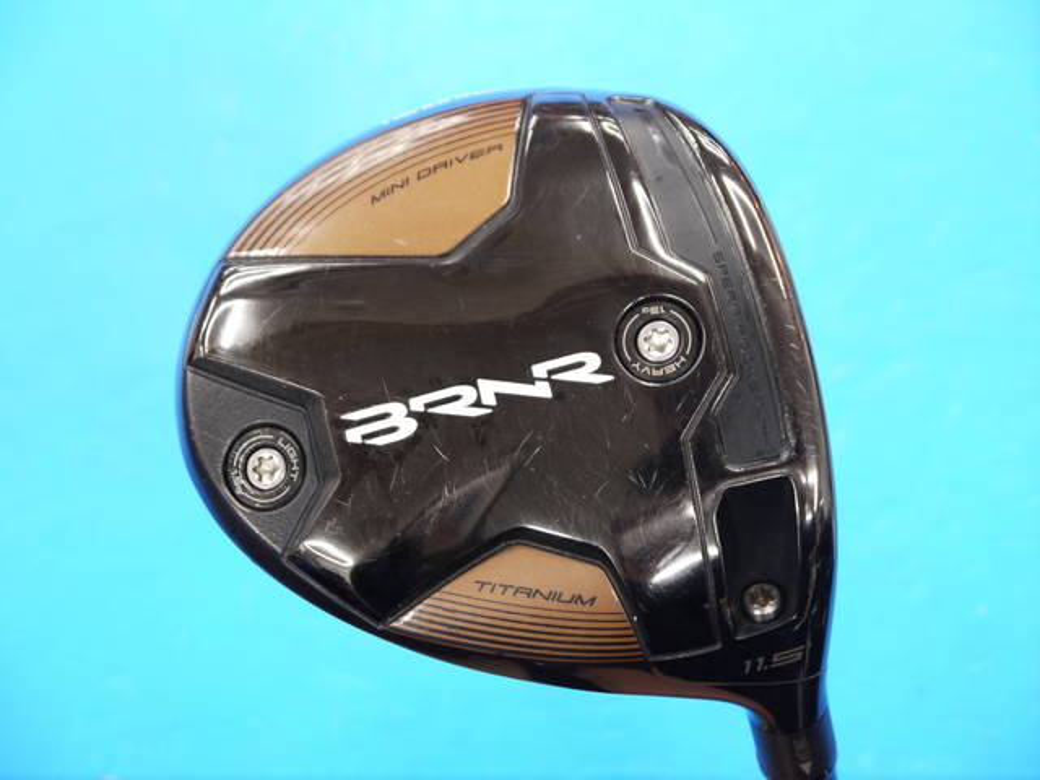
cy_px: 390
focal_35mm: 84
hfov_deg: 23.3
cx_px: 520
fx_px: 2524
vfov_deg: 17.6
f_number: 5.6
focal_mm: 42
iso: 800
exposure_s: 1/50
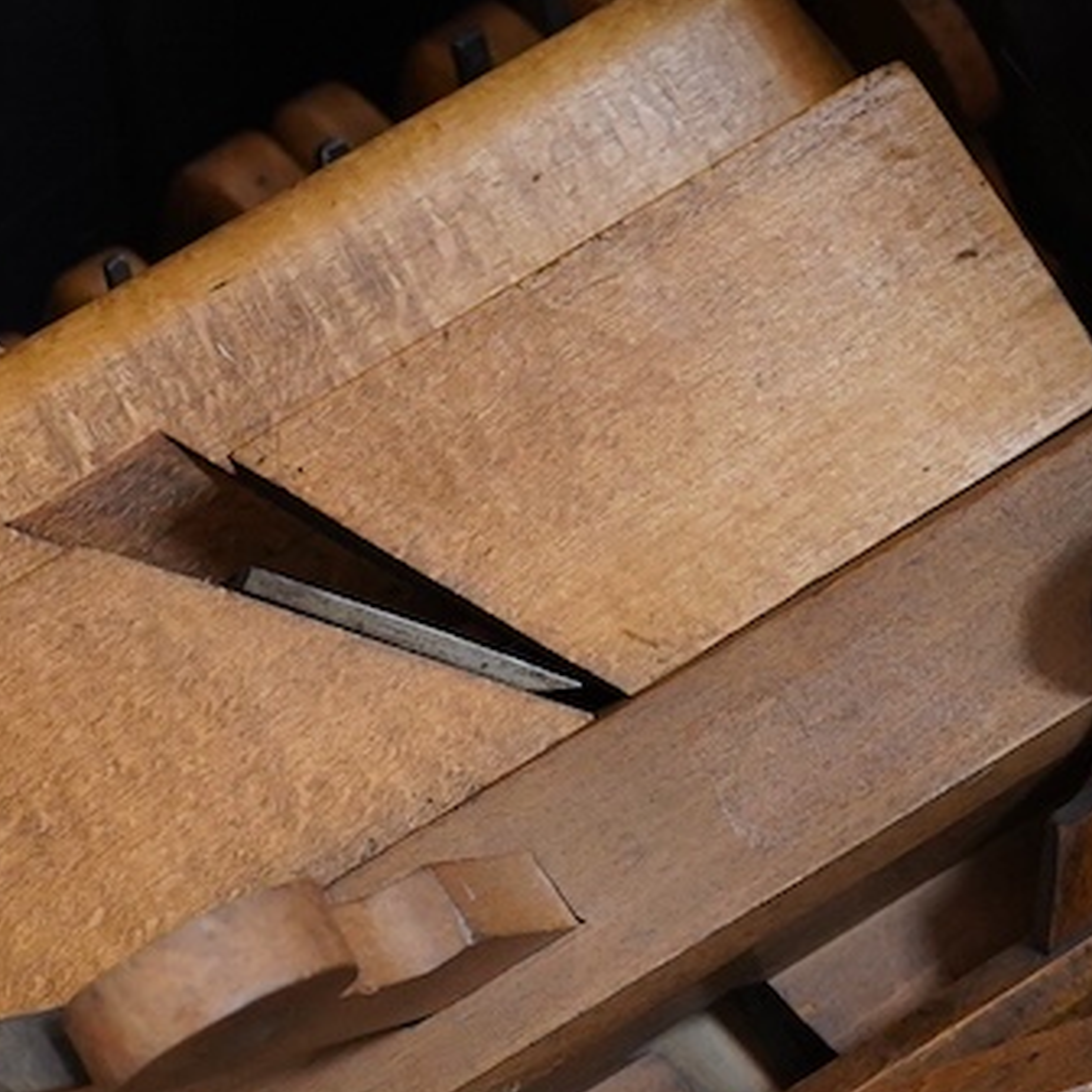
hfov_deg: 13.6
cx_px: 528
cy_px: 692
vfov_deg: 13.6
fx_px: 4568
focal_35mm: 128
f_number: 5
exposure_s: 1/160
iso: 2500
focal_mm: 30
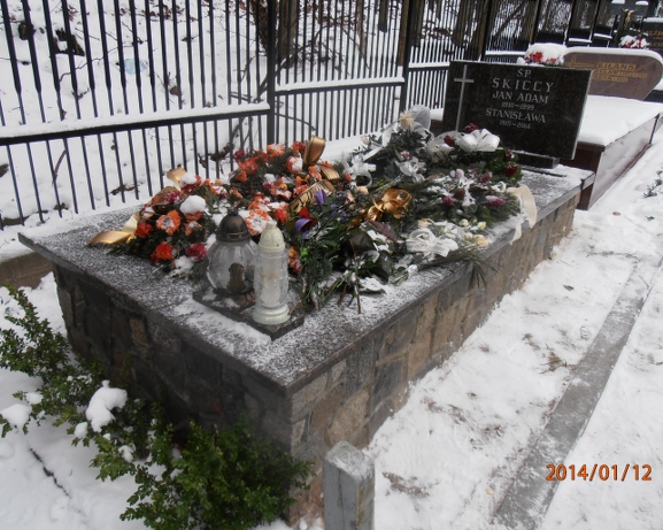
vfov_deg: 54.9
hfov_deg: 66.1
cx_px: 329
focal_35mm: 26
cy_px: 255
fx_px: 510
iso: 80
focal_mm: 4.2
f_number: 3
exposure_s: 1/125
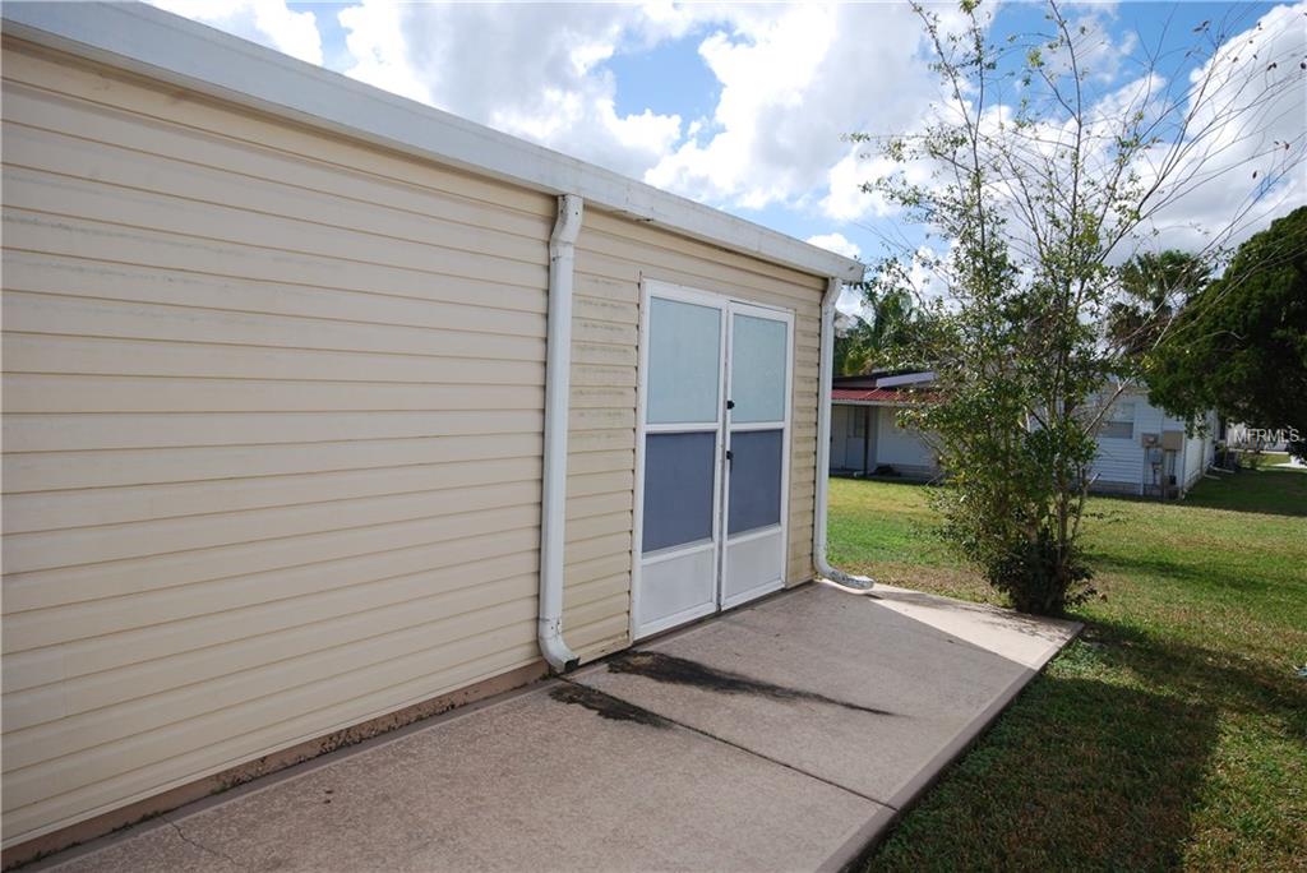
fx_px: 817
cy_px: 436
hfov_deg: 77.3
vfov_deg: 56.2
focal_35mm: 22
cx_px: 654
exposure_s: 1/250
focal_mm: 15
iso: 200
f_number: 10
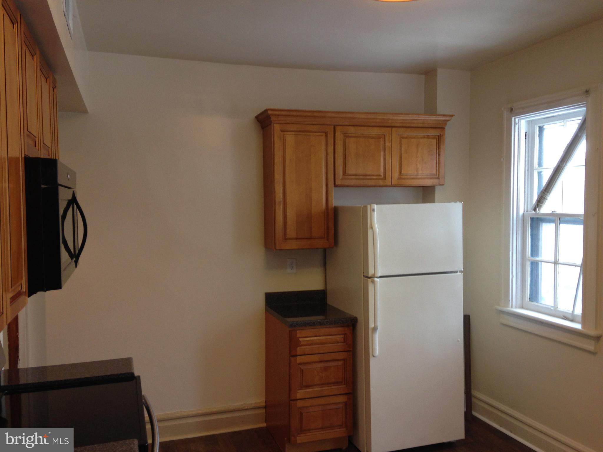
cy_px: 226
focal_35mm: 33
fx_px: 575
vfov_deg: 42.9
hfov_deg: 55.4
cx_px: 302
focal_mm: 4.12
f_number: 2.4
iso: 80
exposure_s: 1/20
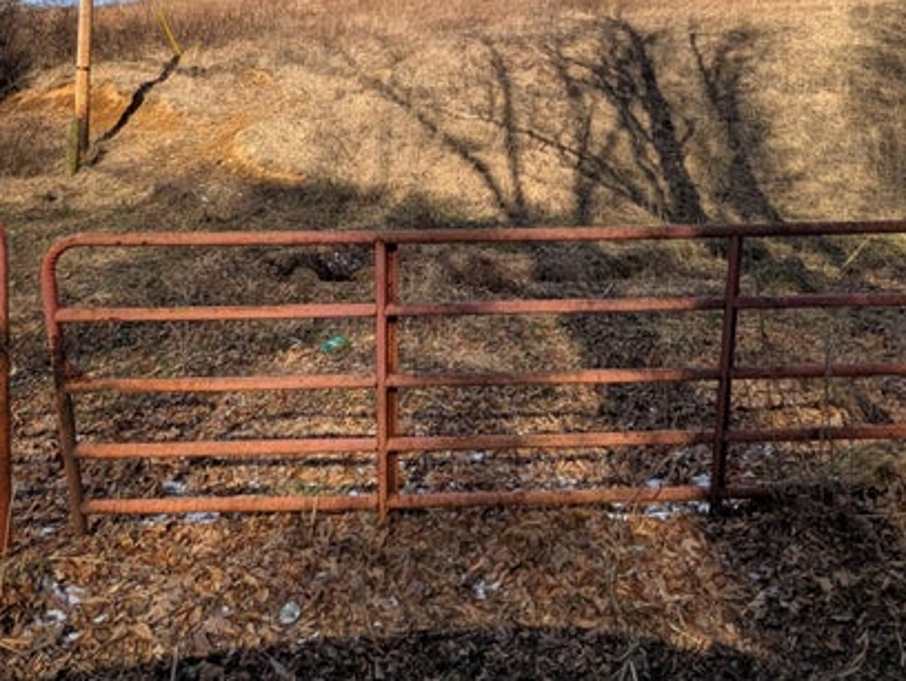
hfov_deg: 69.3
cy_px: 69
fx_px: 655
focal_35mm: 25
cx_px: 477
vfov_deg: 49.1
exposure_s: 1/2020
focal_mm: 2.02
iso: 55
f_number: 1.7
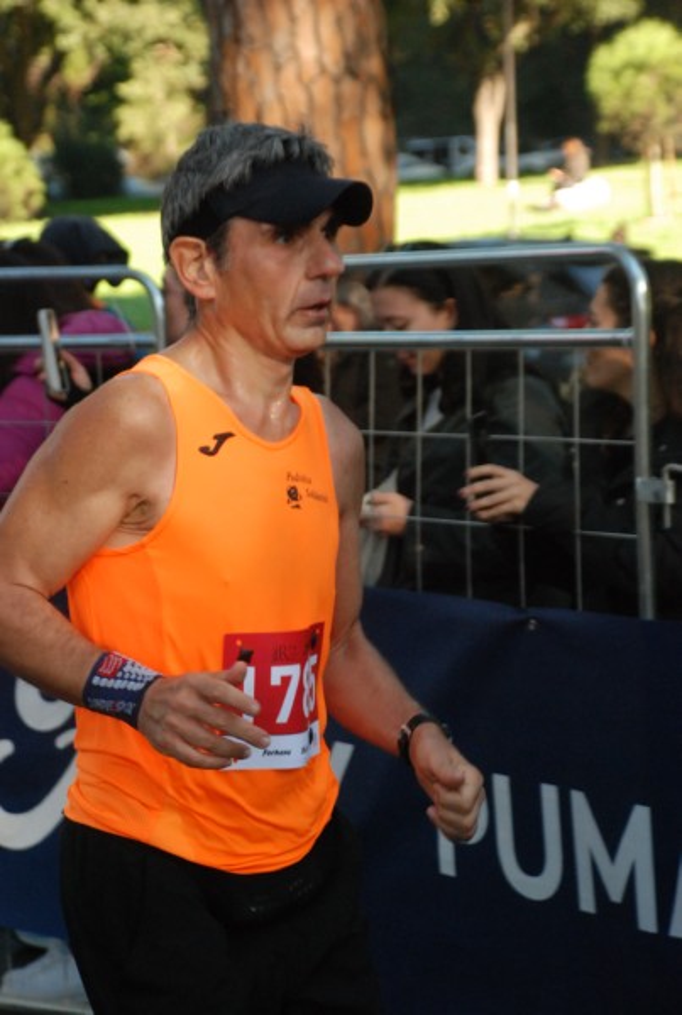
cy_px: 508
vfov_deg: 19.4
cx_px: 341
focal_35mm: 105
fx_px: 2968
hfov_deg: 13.1
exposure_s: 1/400
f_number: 5.6
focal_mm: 70
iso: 1000
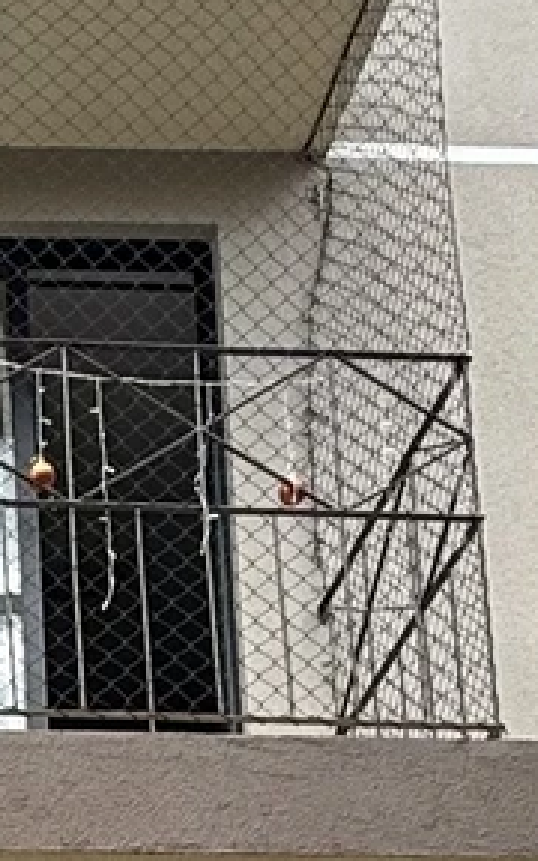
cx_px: -445
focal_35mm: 99
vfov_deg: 16.7
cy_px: 1644
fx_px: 2322
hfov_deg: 12.1
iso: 50
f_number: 2.2
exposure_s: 1/228
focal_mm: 2.22
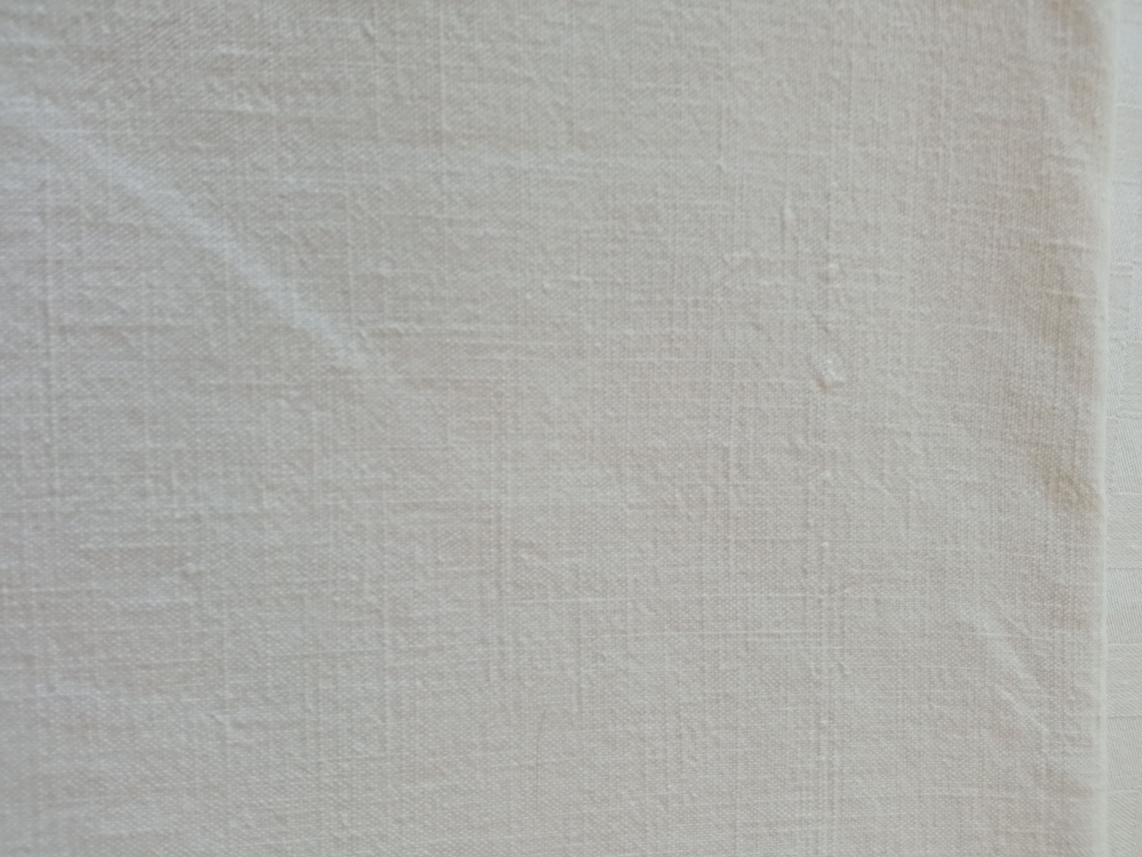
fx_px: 891
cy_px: 428
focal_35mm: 27
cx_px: 571
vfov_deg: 51.4
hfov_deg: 65.3
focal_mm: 3.79
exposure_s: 1/50
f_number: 2.2
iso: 112
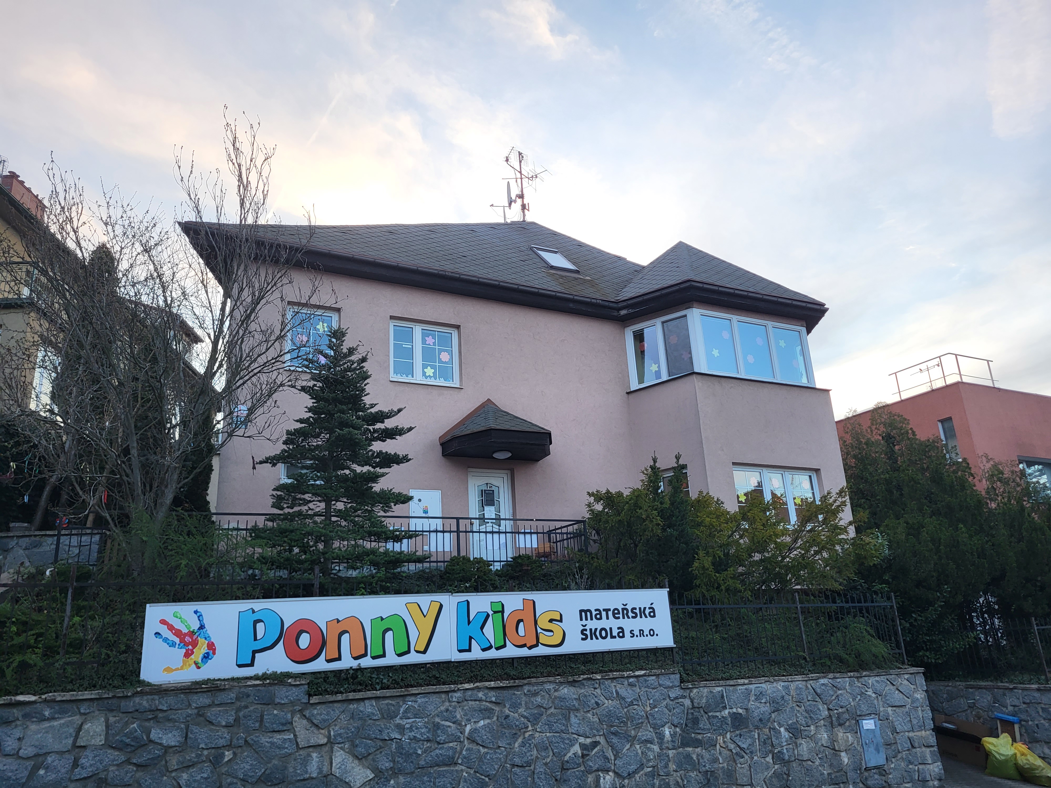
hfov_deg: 67.3
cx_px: 526
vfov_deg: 53.1
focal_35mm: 26
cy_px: 394
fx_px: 789
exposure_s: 1/100
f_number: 1.8
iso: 50
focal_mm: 5.4
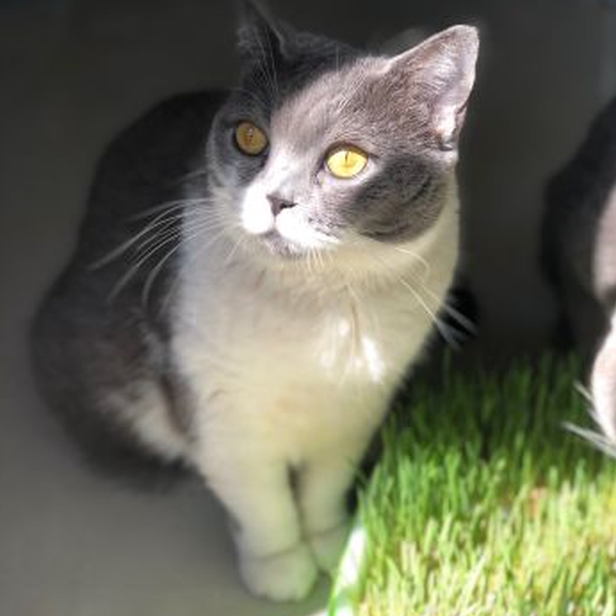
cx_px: 308
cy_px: 288
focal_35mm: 62
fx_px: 1248
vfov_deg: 27.7
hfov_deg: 27.7
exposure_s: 1/120
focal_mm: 6
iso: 16
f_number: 2.4
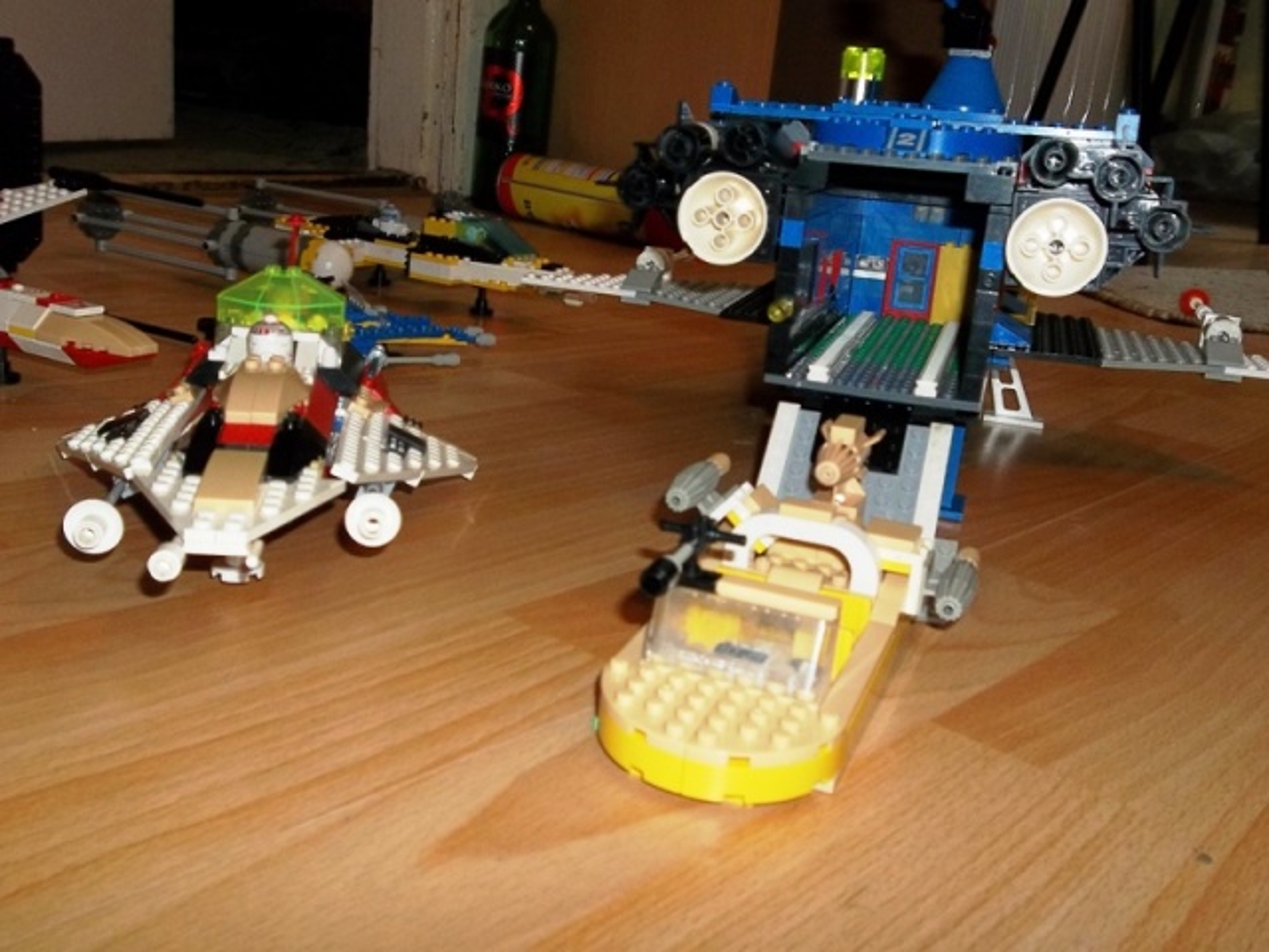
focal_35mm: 37
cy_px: 476
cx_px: 634
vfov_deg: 38.7
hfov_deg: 50.1
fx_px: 1356
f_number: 4
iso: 160
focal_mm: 6.6
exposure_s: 1/40
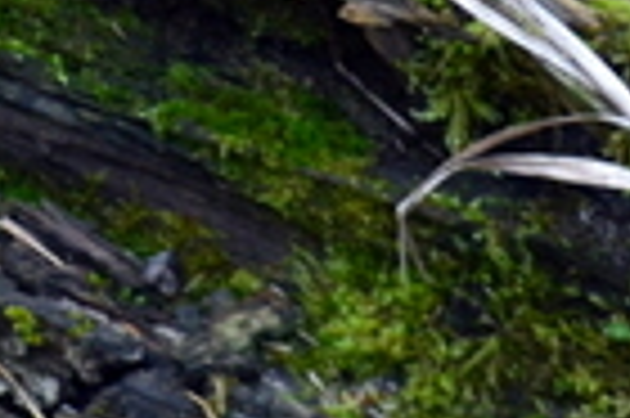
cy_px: -562
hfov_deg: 5.4
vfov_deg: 3.6
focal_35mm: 378
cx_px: -544
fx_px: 6607
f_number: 6.3
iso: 800
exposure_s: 1/60
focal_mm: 44
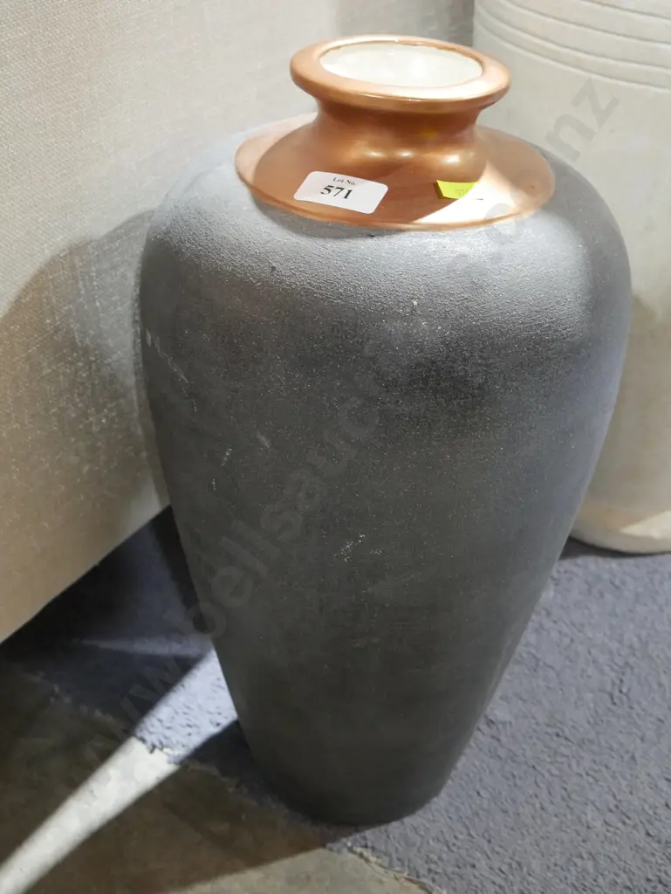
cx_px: 336
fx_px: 1188
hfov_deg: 31.5
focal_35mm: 46
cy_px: 447
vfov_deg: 41.2
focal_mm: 23
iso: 3200
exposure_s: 1/50
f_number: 5.1
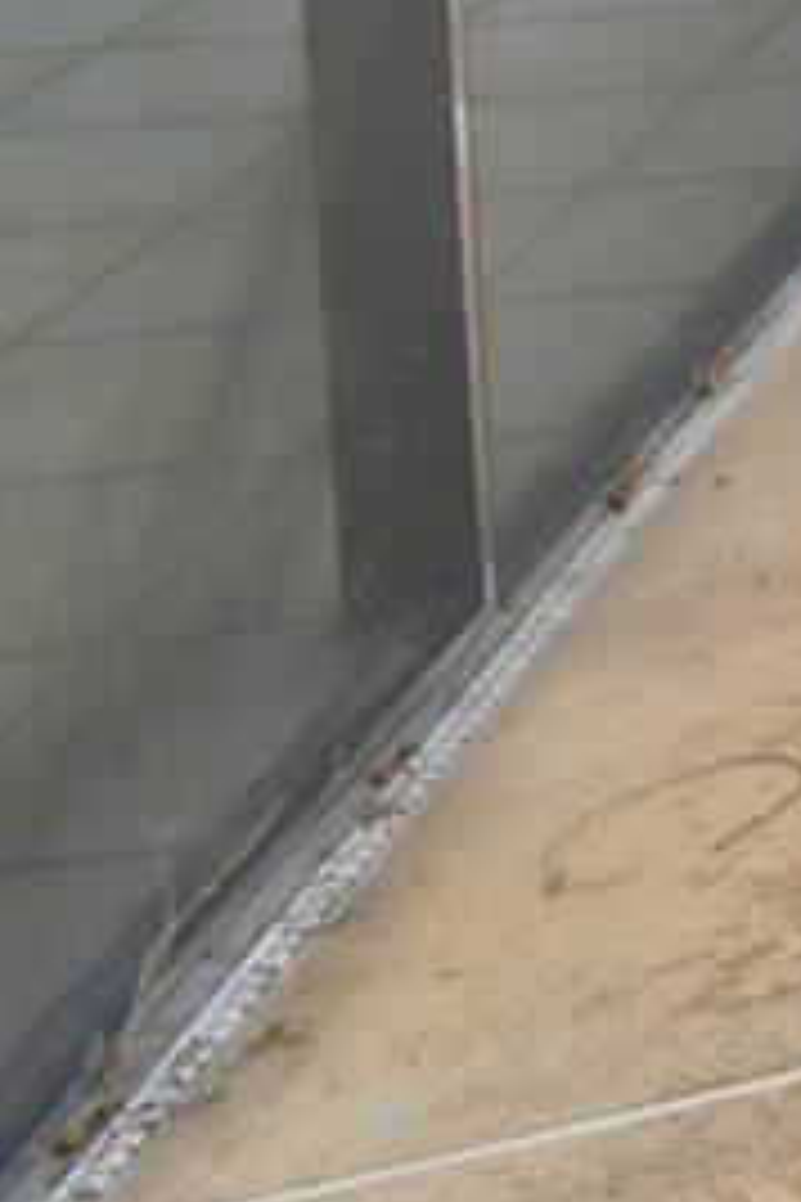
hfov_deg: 8.1
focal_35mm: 90
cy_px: -819
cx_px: 3236
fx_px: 3004
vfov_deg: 18.7
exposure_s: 1/250
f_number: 9
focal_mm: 10
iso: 100
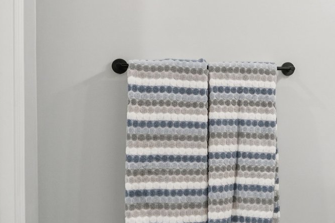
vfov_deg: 29.2
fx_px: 428
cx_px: 297
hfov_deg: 39.8
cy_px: 101
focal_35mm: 46
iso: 400
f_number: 8
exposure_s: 1/10
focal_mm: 10
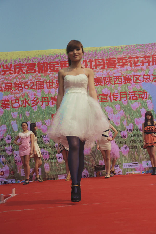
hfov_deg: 23.7
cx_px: 78
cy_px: 117
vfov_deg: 35.1
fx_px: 371
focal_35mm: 57
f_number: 4.5
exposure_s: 1/4000
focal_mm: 38
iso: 200
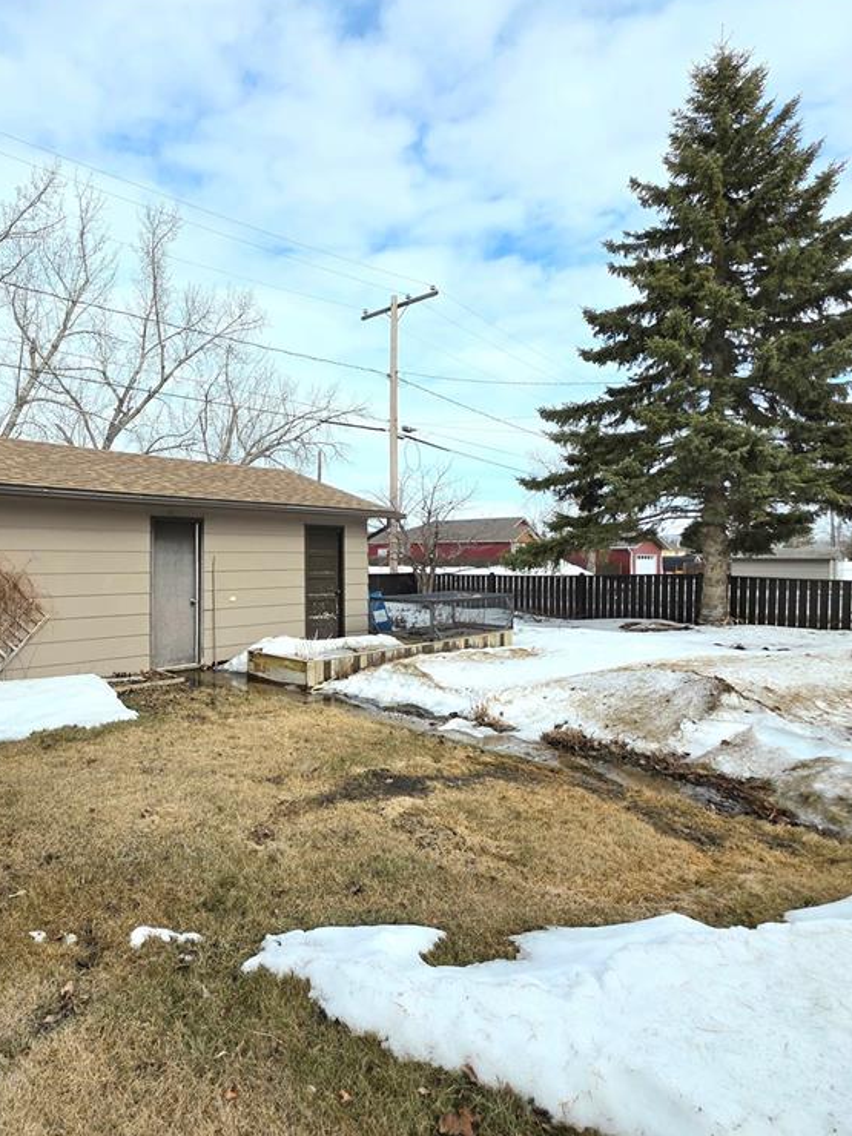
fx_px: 591
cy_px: 574
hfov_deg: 68.1
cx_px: 238
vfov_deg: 87.8
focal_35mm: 18
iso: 40
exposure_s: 1/3333
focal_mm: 2.2
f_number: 1.9
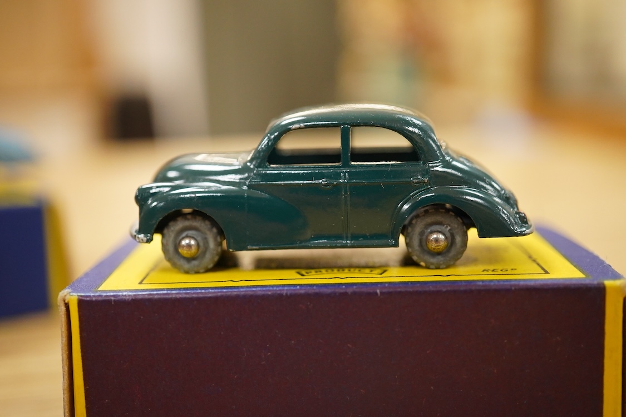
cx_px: 313
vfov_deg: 29.9
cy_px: 208
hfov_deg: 43.6
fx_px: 782
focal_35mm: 45
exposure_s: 1/160
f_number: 5.6
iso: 2500
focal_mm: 30
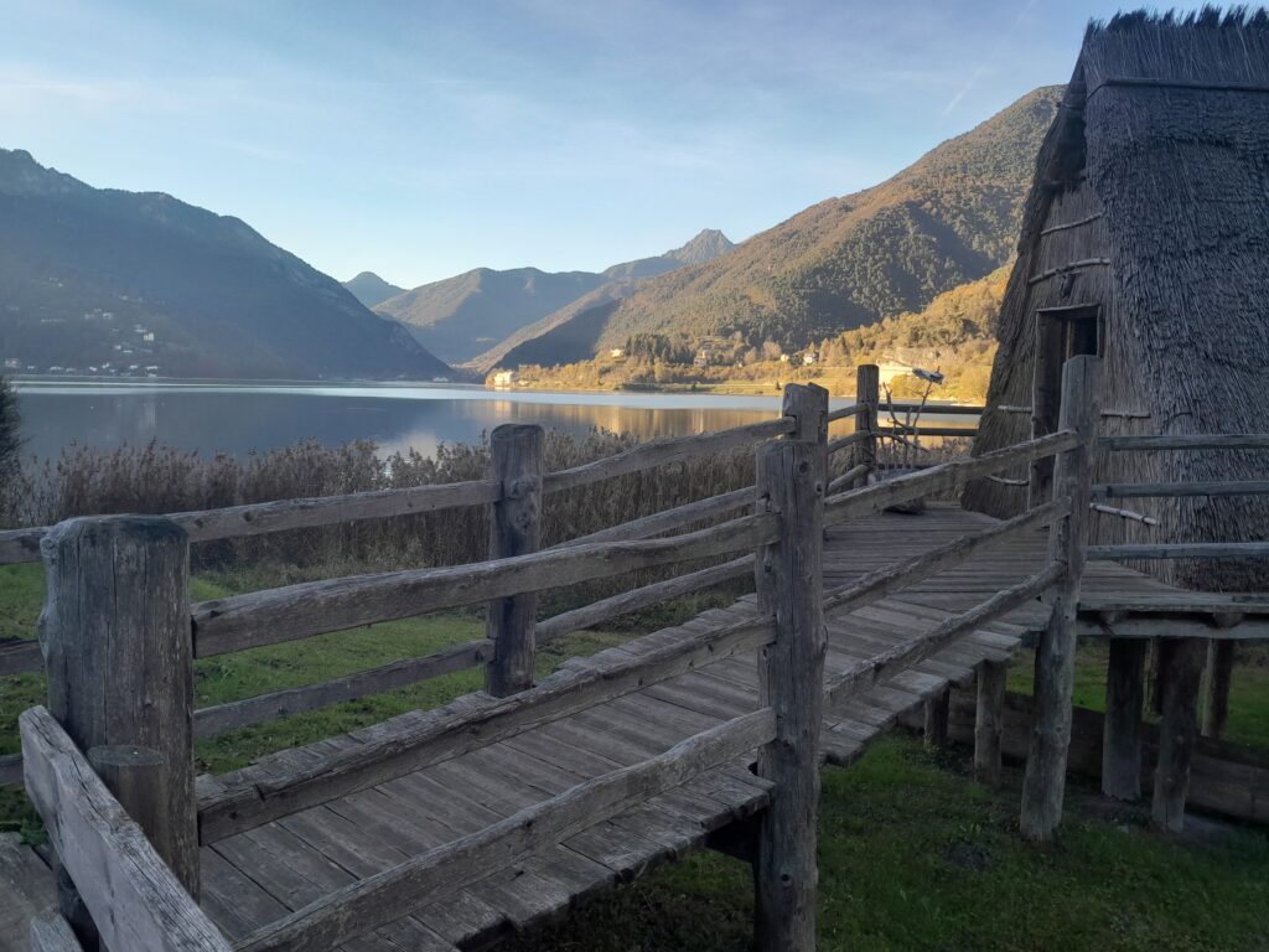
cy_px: 476
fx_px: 990
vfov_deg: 51.4
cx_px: 634
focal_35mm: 27
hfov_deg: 65.3
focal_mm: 4
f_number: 1.8
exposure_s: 1/106
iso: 40
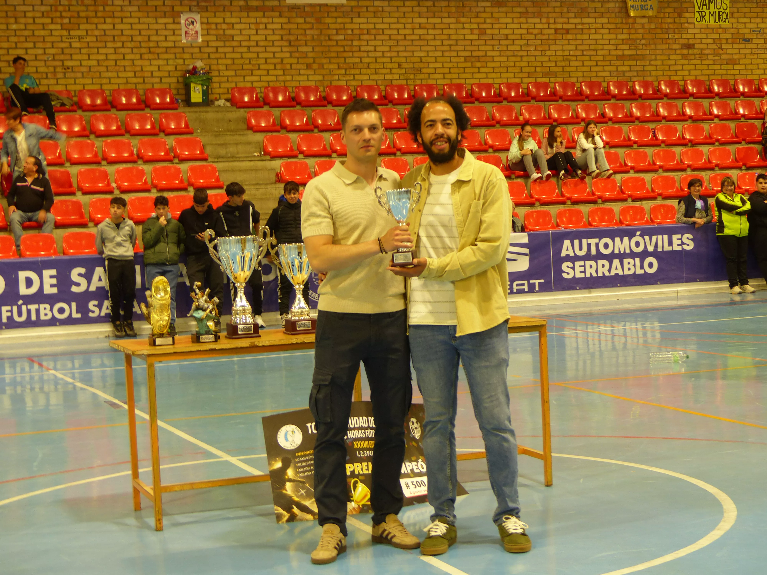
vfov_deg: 20.4
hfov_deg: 27.0
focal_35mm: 72
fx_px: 1595
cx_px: 384
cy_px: 288
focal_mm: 13
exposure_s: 1/13
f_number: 2.8
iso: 100
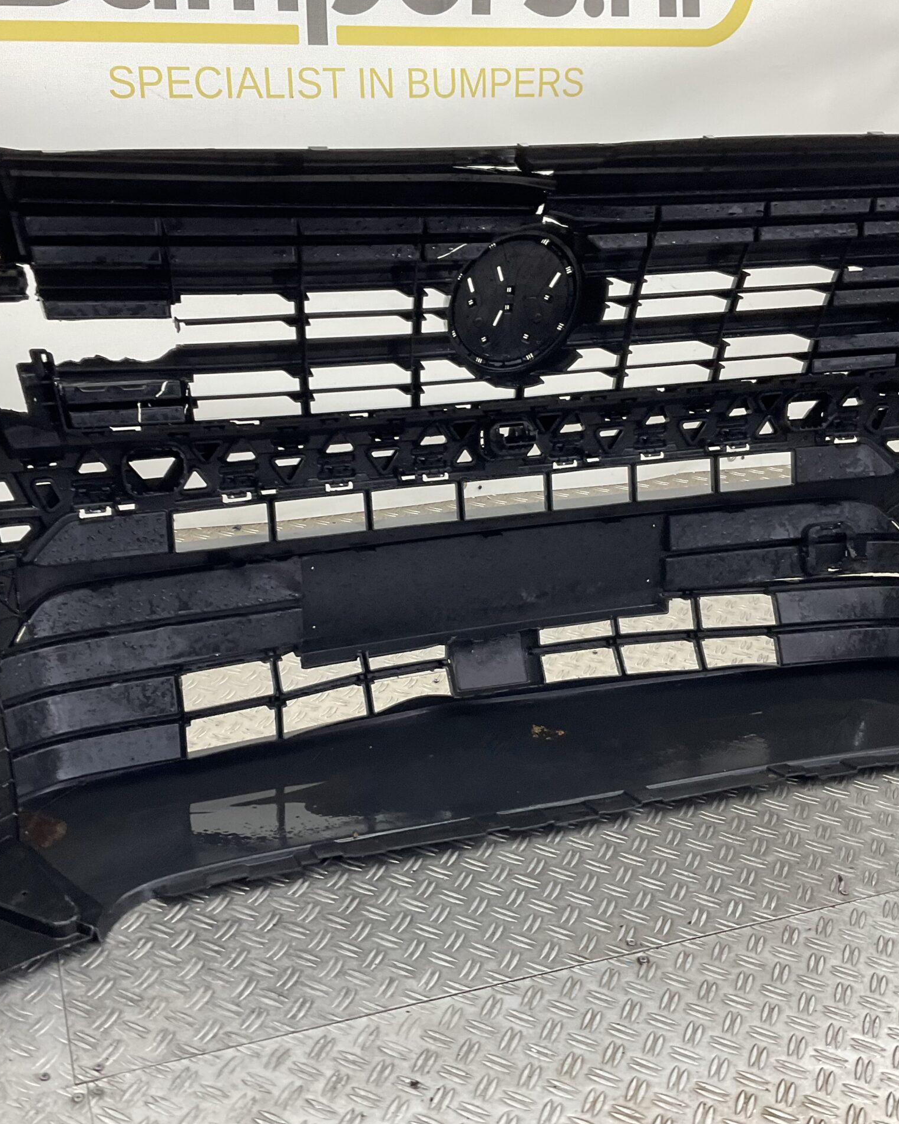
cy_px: 562
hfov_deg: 39.1
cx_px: 406
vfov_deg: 47.9
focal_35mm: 38
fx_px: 1264
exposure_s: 1/120
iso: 50
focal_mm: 3
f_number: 1.8
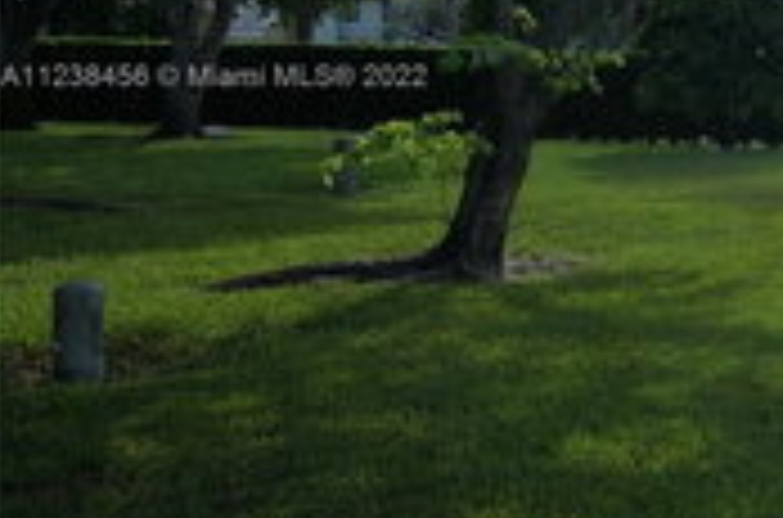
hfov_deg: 19.4
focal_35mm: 95
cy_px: 79
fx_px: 2069
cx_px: 1076
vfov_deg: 14.2
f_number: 7.1
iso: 100
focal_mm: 23
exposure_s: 1/100
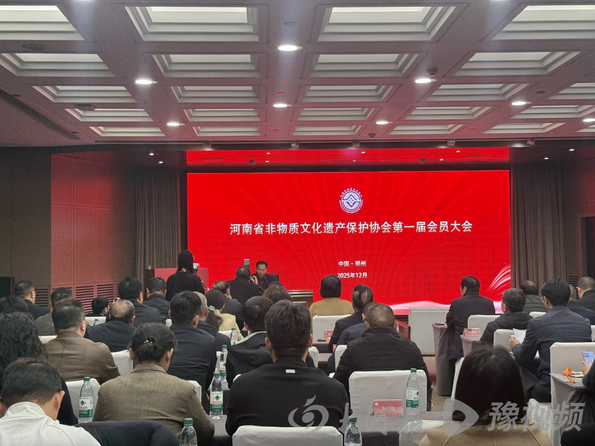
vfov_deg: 30.3
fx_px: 825
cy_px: 223
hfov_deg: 39.7
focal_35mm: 48
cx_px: 298
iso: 250
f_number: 1.78
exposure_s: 1/100
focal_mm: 6.76
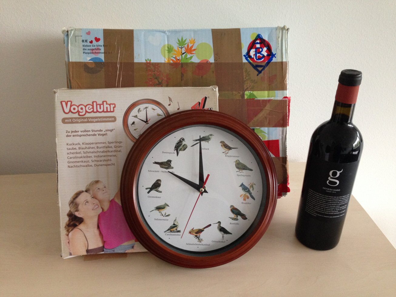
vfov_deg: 42.9
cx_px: 198
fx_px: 377
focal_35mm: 33
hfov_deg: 55.4
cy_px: 148
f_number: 2.4
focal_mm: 4.12
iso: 200
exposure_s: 1/20
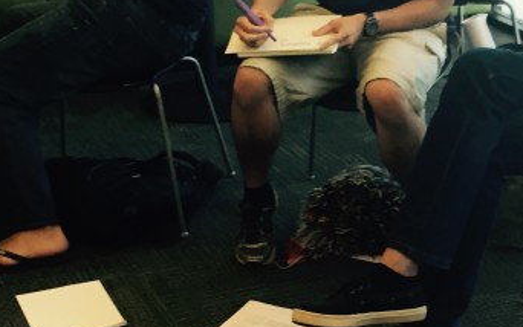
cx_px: 362
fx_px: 1312
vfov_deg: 14.0
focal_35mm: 92
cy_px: 312
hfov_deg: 22.4
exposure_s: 1/30
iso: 64
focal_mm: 4.15
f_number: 2.2
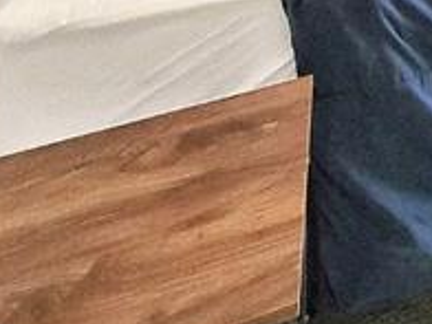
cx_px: 895
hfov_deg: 17.9
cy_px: -428
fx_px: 849
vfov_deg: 14.8
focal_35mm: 68
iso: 250
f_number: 2.2
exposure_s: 1/56.1
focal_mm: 2.2
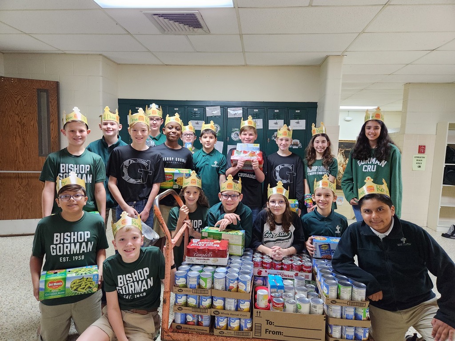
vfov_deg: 58.9
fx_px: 302
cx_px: 228
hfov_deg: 73.9
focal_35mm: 23
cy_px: 170
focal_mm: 5.4
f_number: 1.8
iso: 800
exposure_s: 1/120
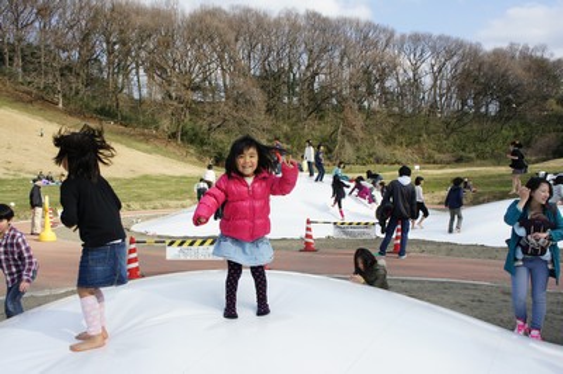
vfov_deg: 36.8
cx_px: 282
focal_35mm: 36
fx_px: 563
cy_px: 187
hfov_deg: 53.2
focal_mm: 24
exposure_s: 1/250
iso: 250
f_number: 11
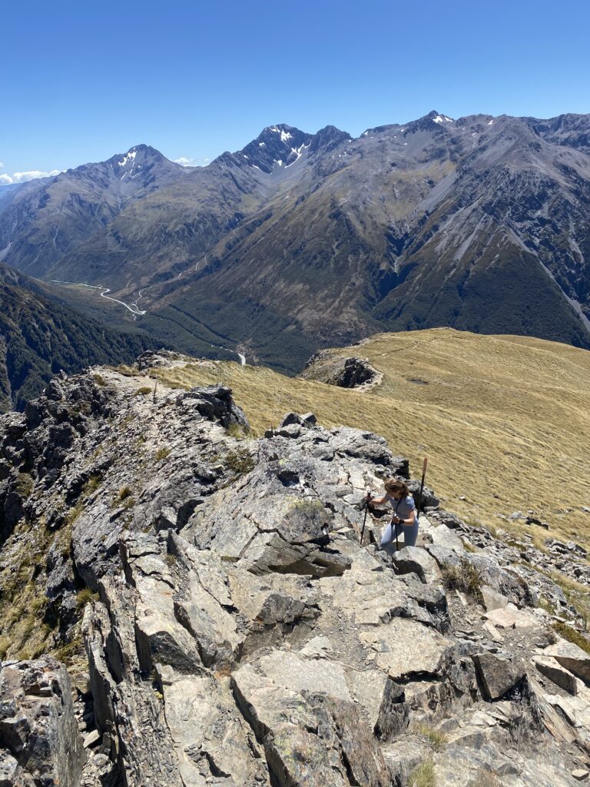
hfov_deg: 53.1
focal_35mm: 26
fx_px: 591
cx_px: 295
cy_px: 394
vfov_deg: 67.3
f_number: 1.8
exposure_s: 1/2817
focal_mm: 4.25
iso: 32
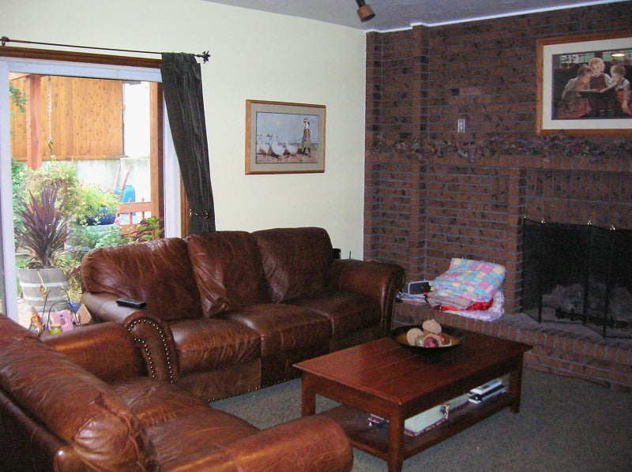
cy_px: 236
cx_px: 316
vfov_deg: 41.7
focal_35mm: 34
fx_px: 620
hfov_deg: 54.0
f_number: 2.9
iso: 200
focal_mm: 5.7
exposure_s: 1/60
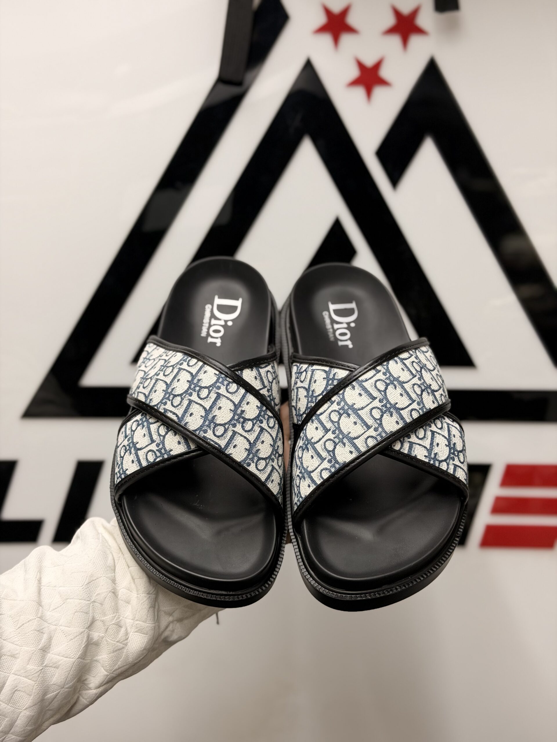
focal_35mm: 48
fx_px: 1030
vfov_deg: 39.7
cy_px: 371
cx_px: 278
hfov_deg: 30.3
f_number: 1.78
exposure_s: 1/124
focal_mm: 6.76
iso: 50
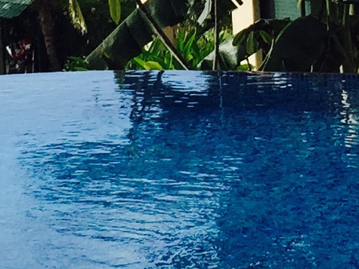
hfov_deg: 10.9
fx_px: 1888
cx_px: 132
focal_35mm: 182
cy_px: -110
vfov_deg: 8.0
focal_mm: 4.15
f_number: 2.2
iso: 32
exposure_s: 1/2198
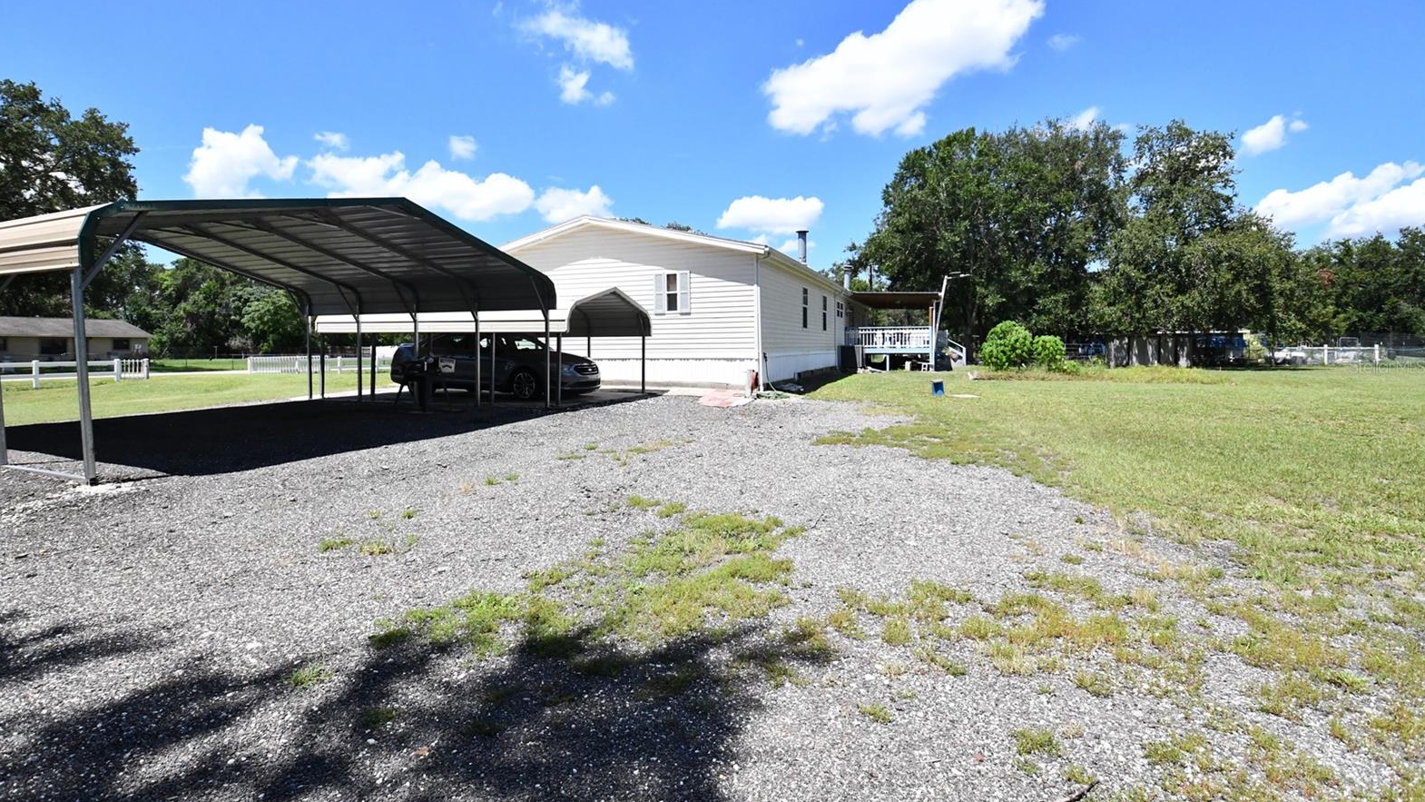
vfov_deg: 67.0
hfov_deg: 99.4
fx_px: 605
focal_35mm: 16
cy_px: 366
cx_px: 703
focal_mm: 10
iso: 2000
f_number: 6.3
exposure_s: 1/8000
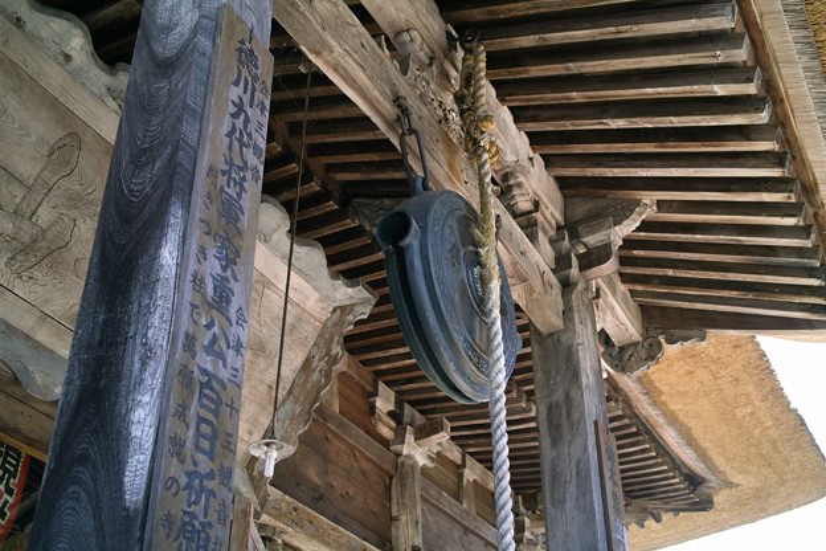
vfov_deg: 32.6
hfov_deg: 47.4
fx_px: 941
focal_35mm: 41
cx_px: 413
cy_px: 276
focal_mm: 24.2
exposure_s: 1/40
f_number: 2.8
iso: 100
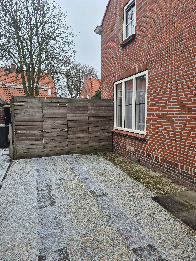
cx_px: 98
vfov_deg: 73.9
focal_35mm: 23
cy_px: 130
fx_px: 174
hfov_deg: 58.9
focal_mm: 5.4
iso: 32
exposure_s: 1/180
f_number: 1.8
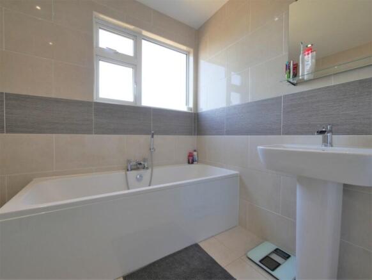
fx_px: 151
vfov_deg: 85.7
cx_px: 186
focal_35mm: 14
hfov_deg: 102.0
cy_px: 140
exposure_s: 1/80
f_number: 4
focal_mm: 7
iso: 200
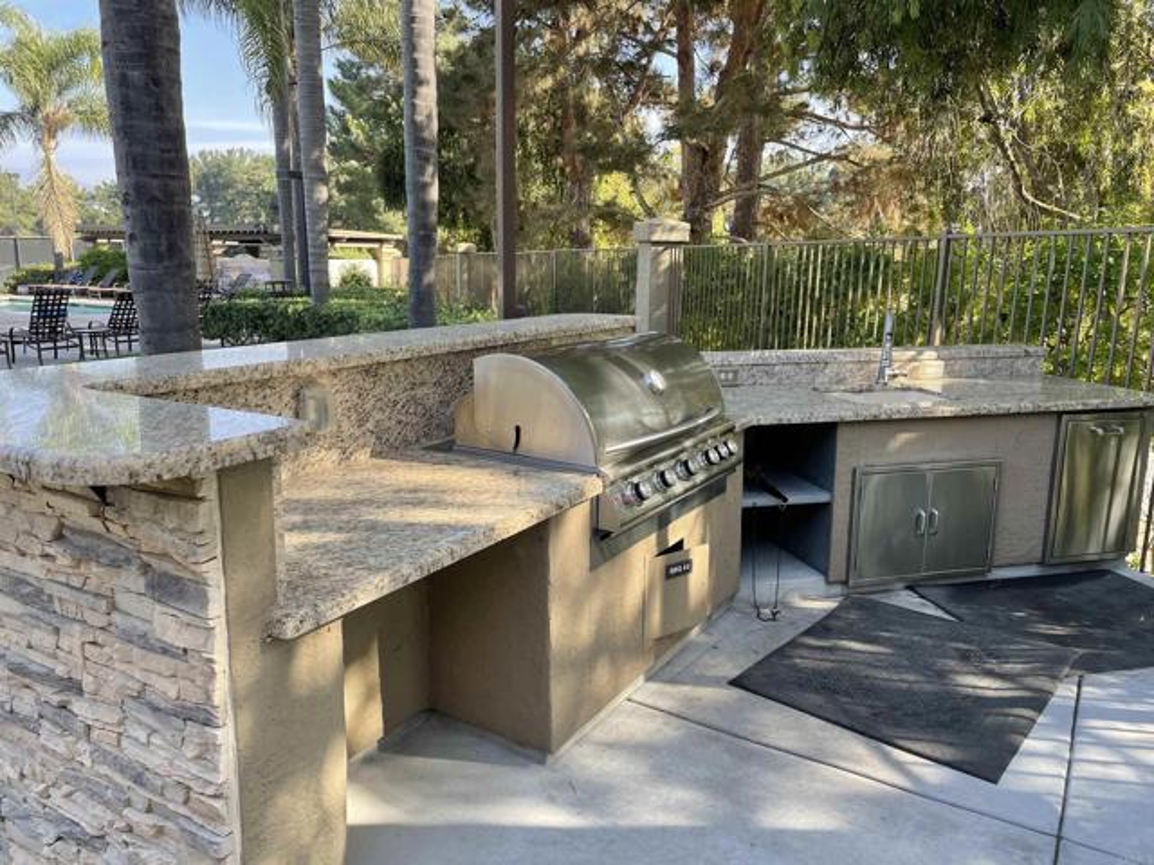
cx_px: 577
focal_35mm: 26
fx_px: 867
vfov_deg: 53.1
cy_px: 432
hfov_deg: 67.3
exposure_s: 1/354
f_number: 1.6
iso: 32
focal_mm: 4.2
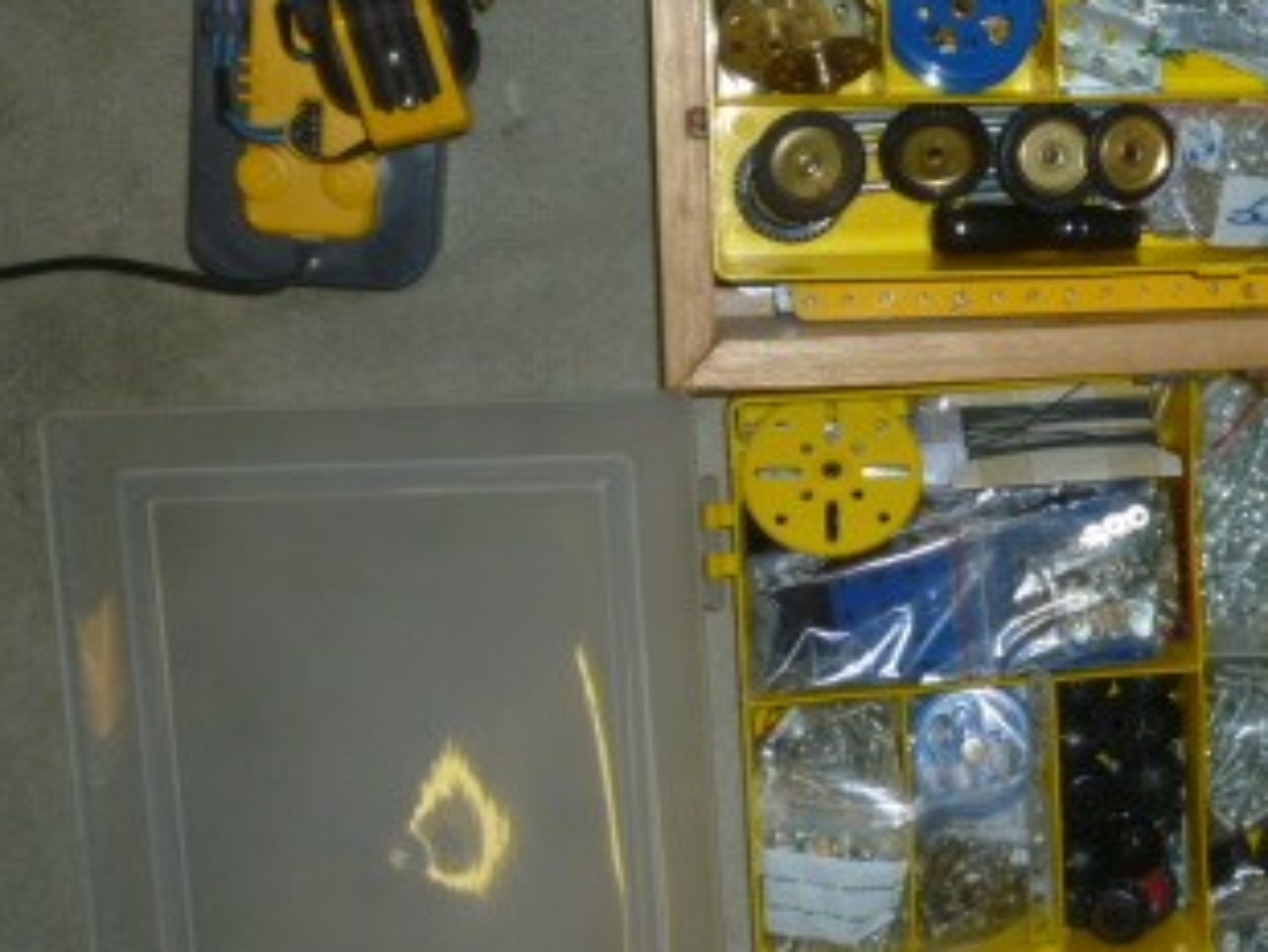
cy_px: 357
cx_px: 1079
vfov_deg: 24.4
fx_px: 2199
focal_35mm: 60
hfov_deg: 31.1
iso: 100
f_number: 3.3
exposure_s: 1/30
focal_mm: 5.2
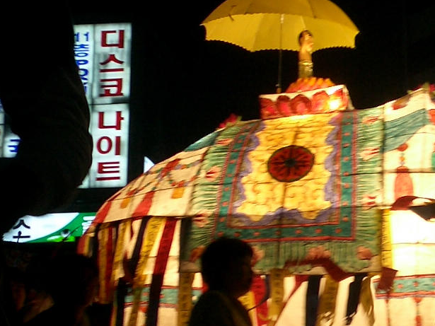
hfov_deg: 24.6
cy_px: 250
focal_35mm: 77
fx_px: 967
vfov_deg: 19.0
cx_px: 391
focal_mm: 5.6
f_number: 3.5
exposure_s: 1/25
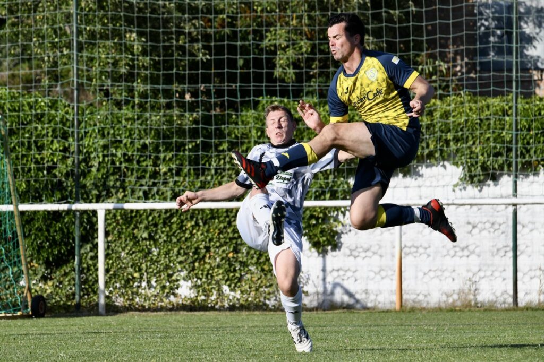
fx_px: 4985
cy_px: 181
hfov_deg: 6.2
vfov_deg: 4.2
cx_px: 272
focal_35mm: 330
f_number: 11
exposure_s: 1/1600
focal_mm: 330
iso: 1250
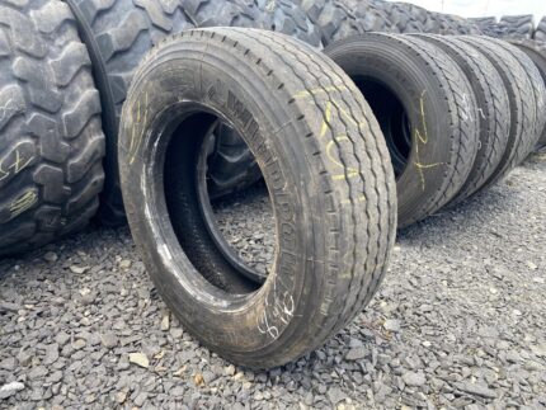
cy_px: 205
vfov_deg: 53.1
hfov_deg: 67.3
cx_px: 273
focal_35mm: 26
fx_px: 410
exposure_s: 1/228
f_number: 1.8
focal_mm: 4.25
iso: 32
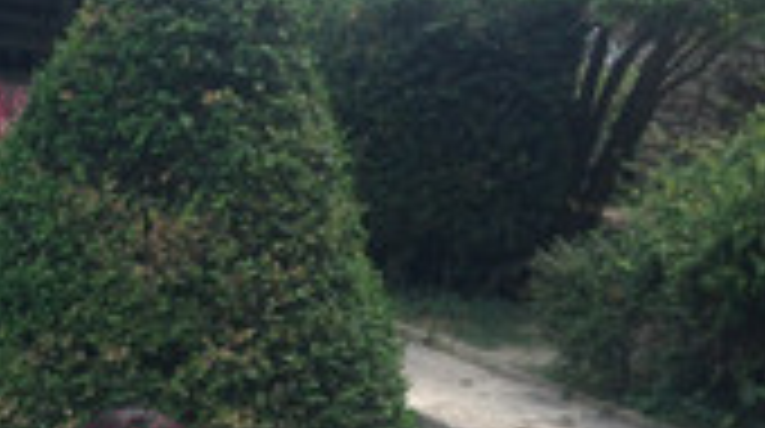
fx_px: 2147
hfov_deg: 19.2
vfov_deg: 11.1
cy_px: 534
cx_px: -108
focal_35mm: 106
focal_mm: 4.12
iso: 50
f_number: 2.4
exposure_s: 1/570
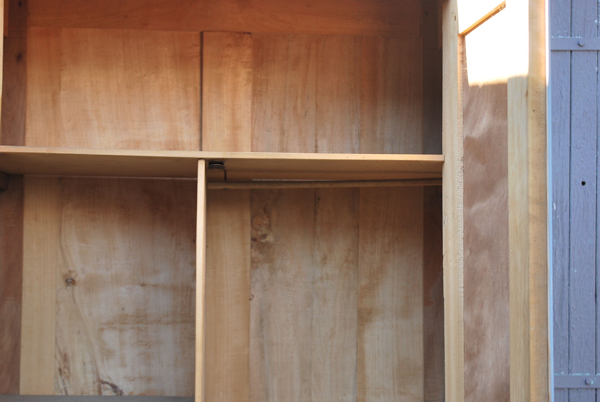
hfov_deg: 33.4
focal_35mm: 60
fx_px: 1001
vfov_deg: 22.7
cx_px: 300
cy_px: 201
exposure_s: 1/60
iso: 200
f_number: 5.3
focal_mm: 40
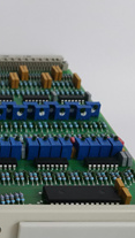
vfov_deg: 29.3
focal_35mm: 71
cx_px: -68
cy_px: 178
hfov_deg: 15.7
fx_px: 450
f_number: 1.8
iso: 160
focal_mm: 3.95
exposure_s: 1/33.3
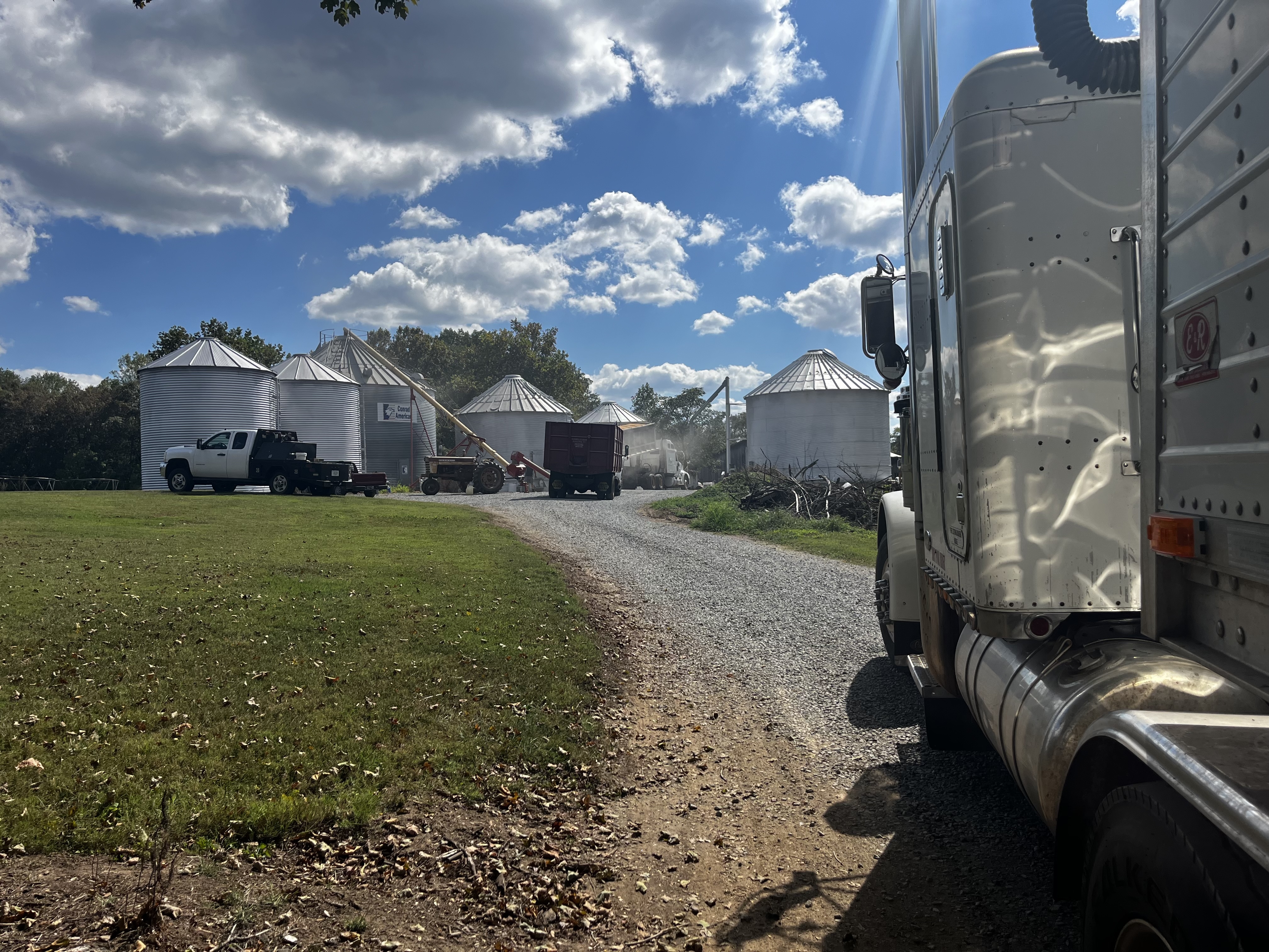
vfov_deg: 53.1
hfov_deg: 67.3
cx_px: 634
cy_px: 476
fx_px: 953
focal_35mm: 26
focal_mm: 5.1
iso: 50
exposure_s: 1/5848
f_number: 1.6
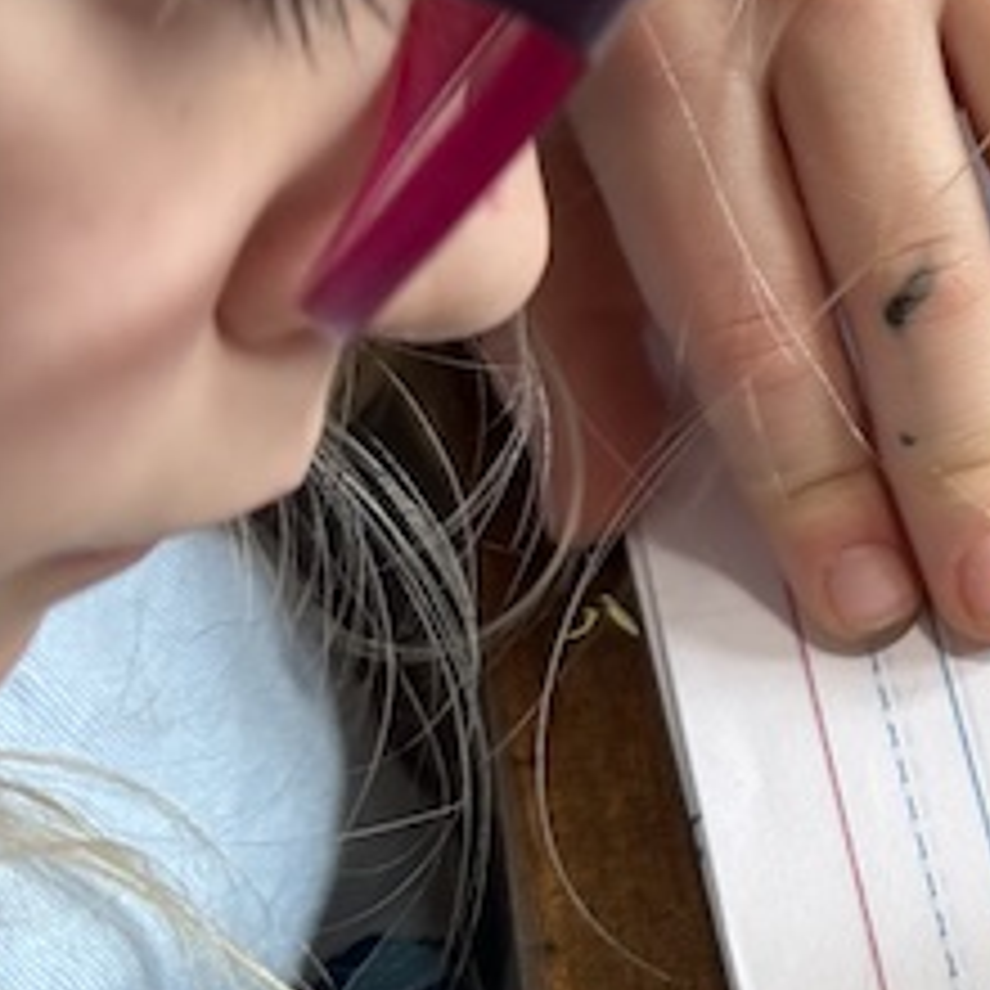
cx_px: 1778
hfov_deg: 14.8
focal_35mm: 103
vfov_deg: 16.7
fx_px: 3333
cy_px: 173
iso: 160
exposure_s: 1/120
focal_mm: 6.76
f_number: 1.78
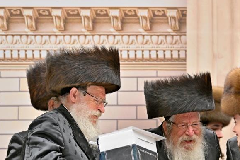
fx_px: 1120
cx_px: 171
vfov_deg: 8.2
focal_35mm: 168
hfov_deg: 12.2
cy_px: 131
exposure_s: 1/200
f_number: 2.8
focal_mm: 95
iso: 250
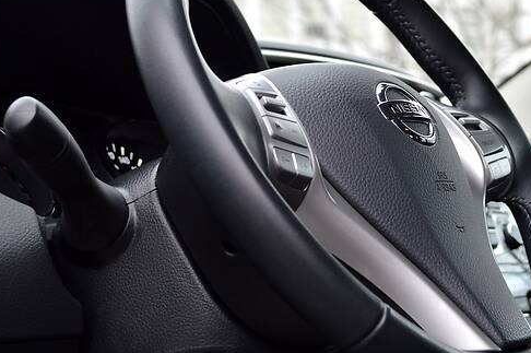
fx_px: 1238
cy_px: 155
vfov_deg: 16.2
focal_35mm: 84
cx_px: 386
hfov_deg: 24.0
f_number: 5
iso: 640
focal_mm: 34
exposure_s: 1/60
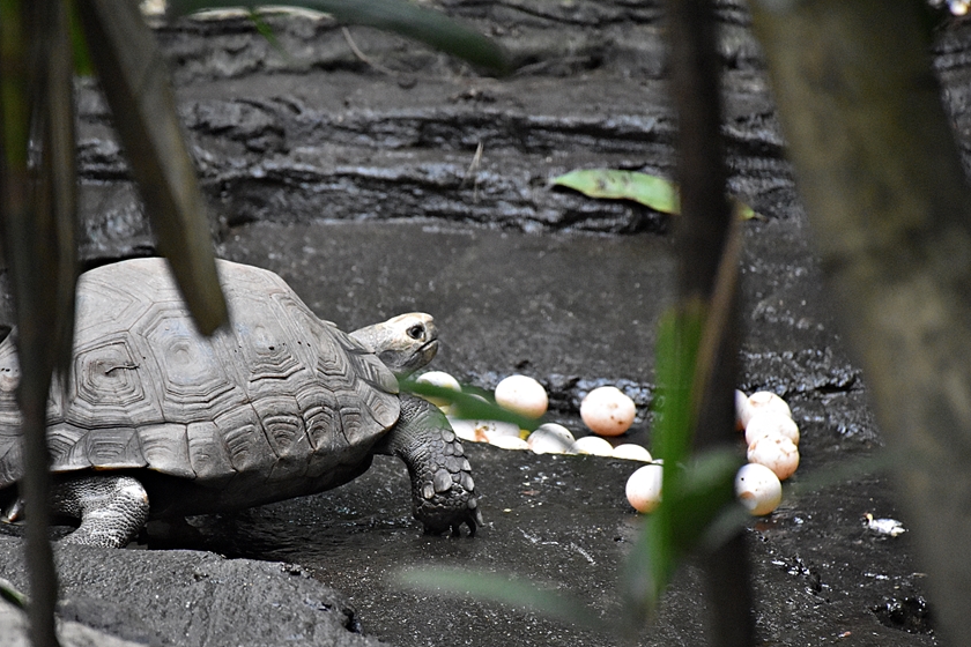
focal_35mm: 256
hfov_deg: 8.0
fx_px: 6904
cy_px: 389
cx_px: 401
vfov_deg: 5.4
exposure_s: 1/125
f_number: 5.6
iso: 4500
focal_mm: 140
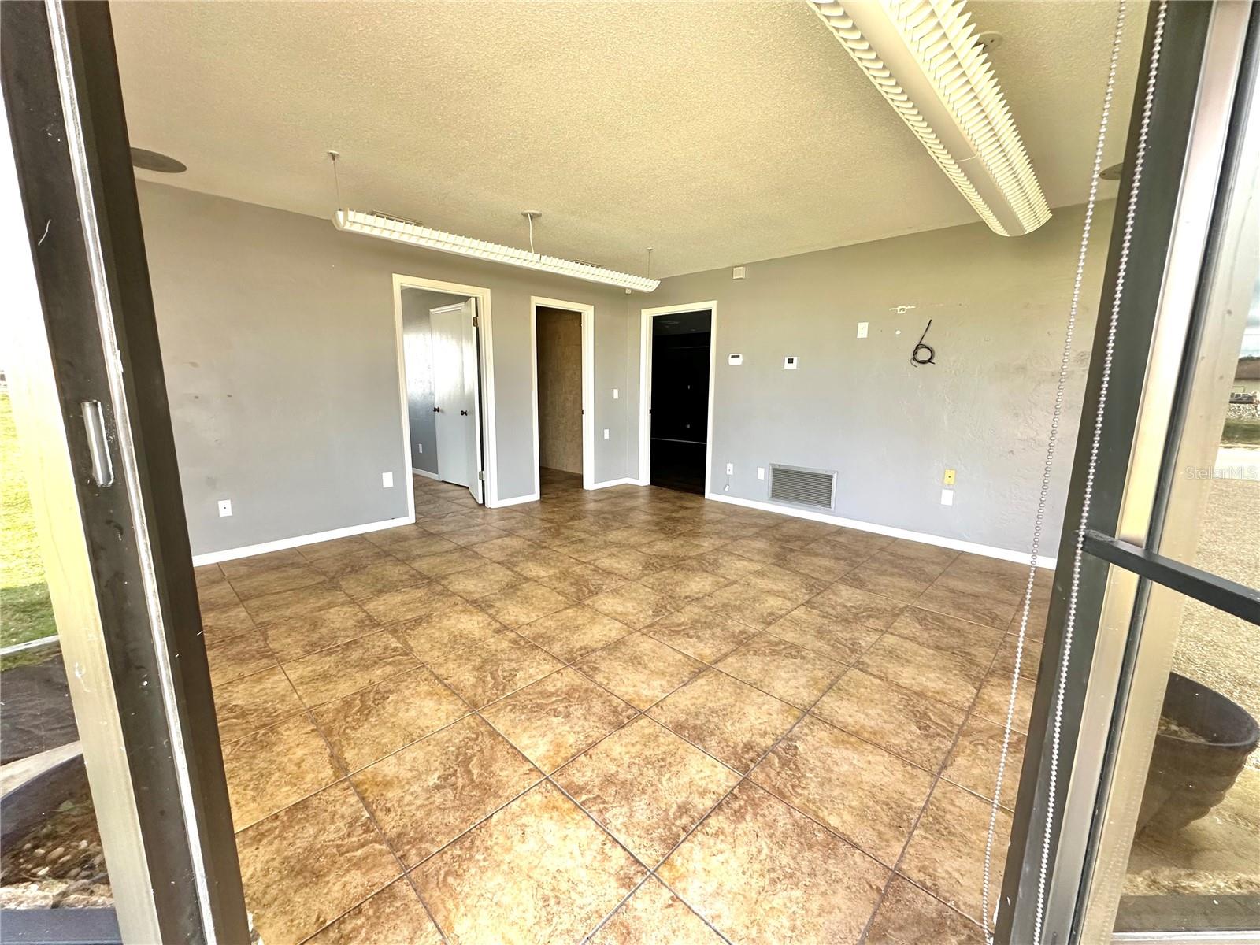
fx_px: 510
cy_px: 472
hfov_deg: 102.1
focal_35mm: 14
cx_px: 630
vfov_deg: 85.7
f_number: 2.2
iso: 125
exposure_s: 1/99
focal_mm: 2.22
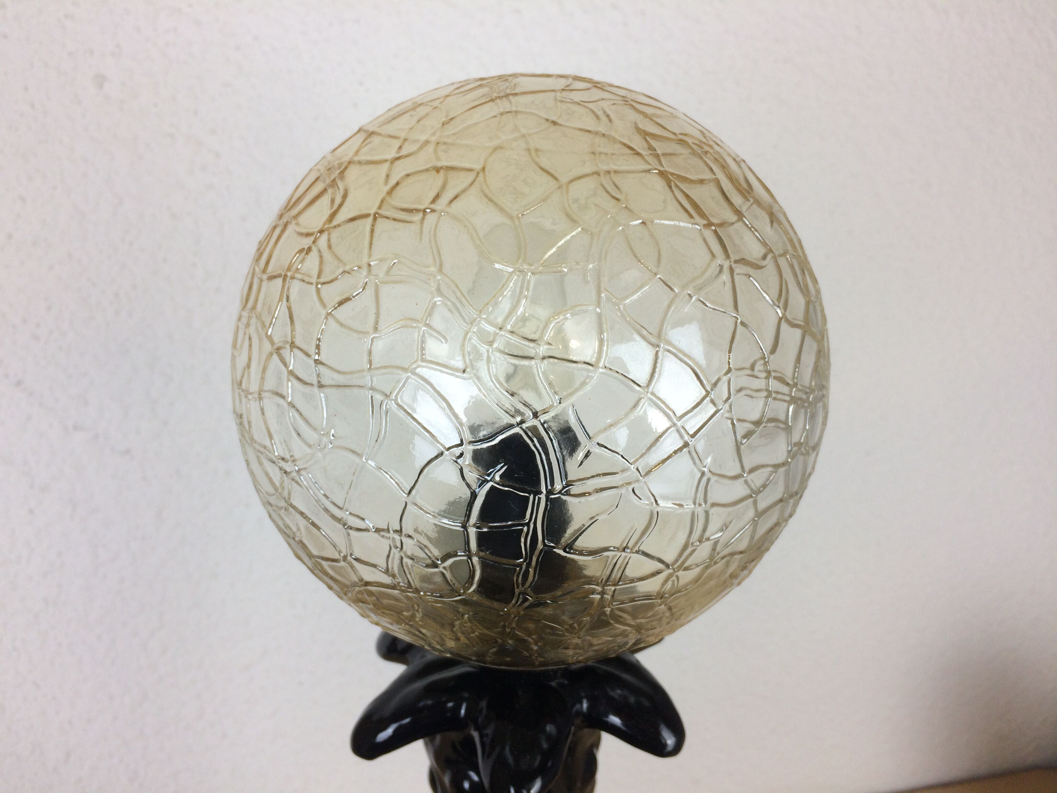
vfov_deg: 48.2
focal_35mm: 29
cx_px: 528
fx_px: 886
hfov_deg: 61.7
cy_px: 396
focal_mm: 4.15
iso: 50
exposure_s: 1/100
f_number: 2.2
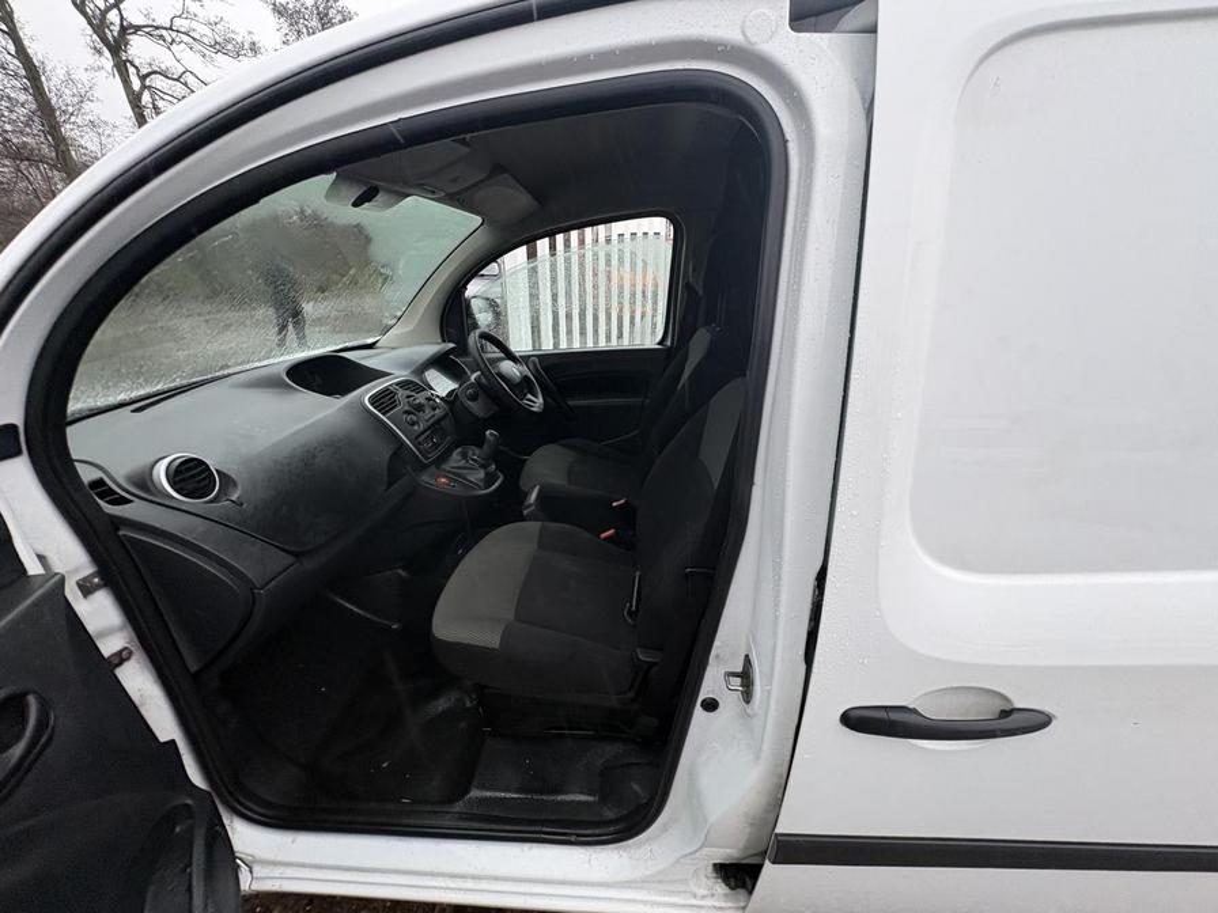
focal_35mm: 14
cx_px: 609
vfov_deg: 85.7
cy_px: 456
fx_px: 493
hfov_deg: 102.1
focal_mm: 2.22
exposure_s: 1/99
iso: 160
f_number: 2.2
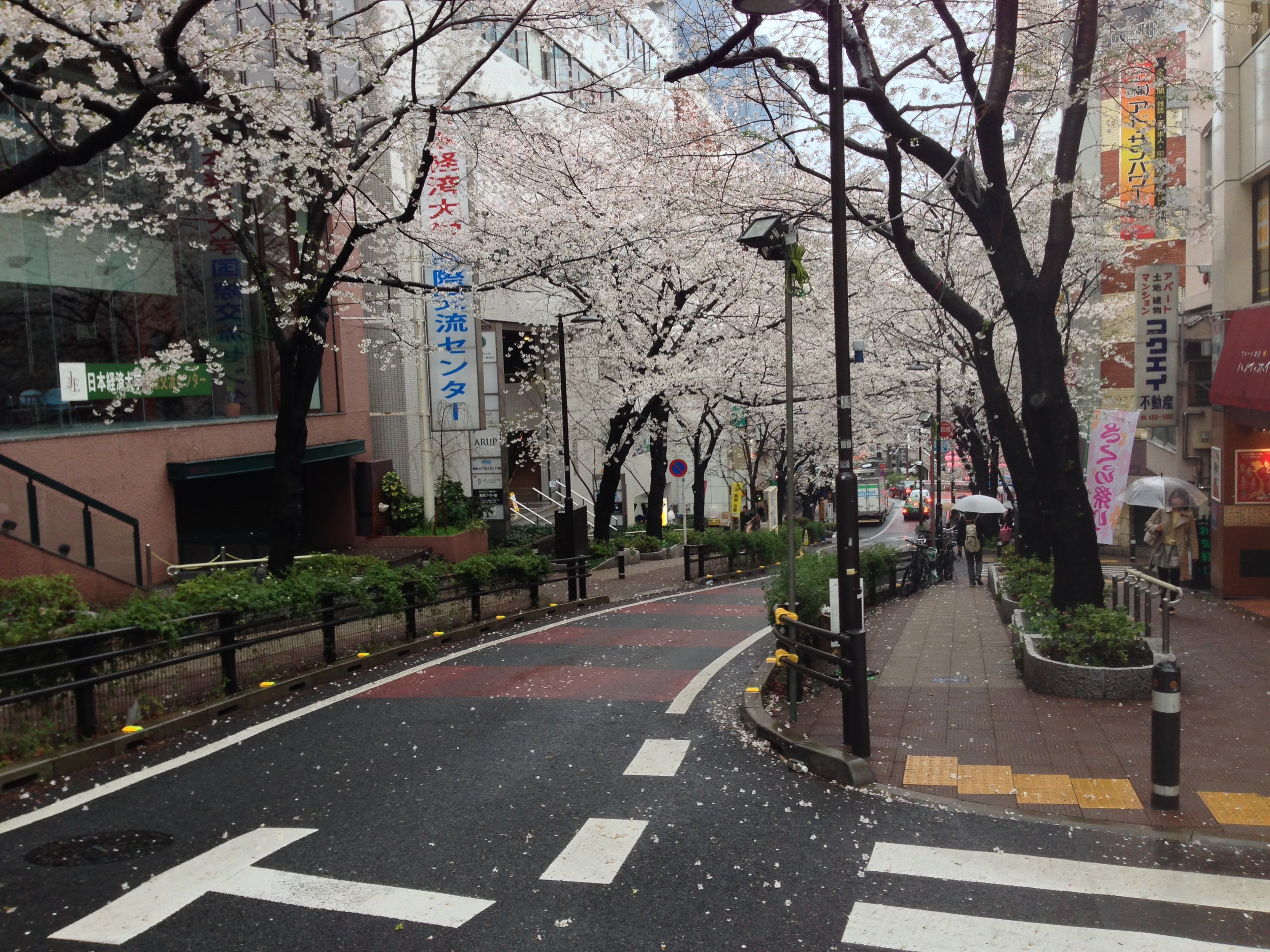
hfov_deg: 55.4
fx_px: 1211
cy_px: 476
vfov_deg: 42.9
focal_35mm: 33
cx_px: 635
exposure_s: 1/60
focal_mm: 4.12
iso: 64
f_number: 2.4
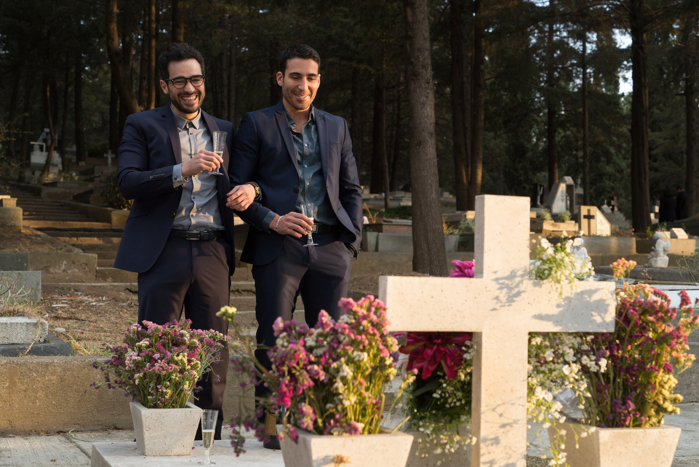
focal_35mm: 52
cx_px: 350
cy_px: 234
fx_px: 1010
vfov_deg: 26.0
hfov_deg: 38.2
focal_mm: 52
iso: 800
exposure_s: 1/160
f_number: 6.3
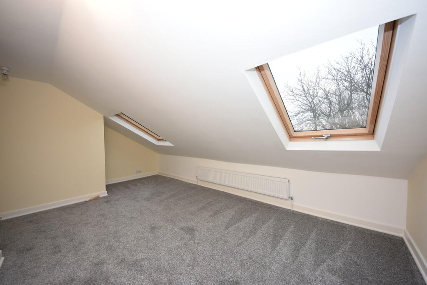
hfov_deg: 112.6
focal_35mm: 12
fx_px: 142
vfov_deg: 90.0
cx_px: 214
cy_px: 142
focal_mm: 8
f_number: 5.6
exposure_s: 1/125
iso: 800
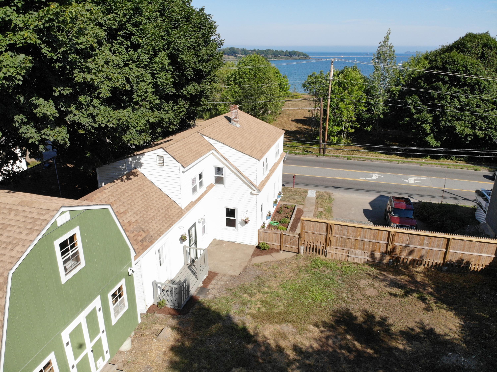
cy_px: 186
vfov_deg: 56.8
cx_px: 248
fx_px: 344
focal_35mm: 24
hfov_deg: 71.6
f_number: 2.8
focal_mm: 4.5
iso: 100
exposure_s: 1/997
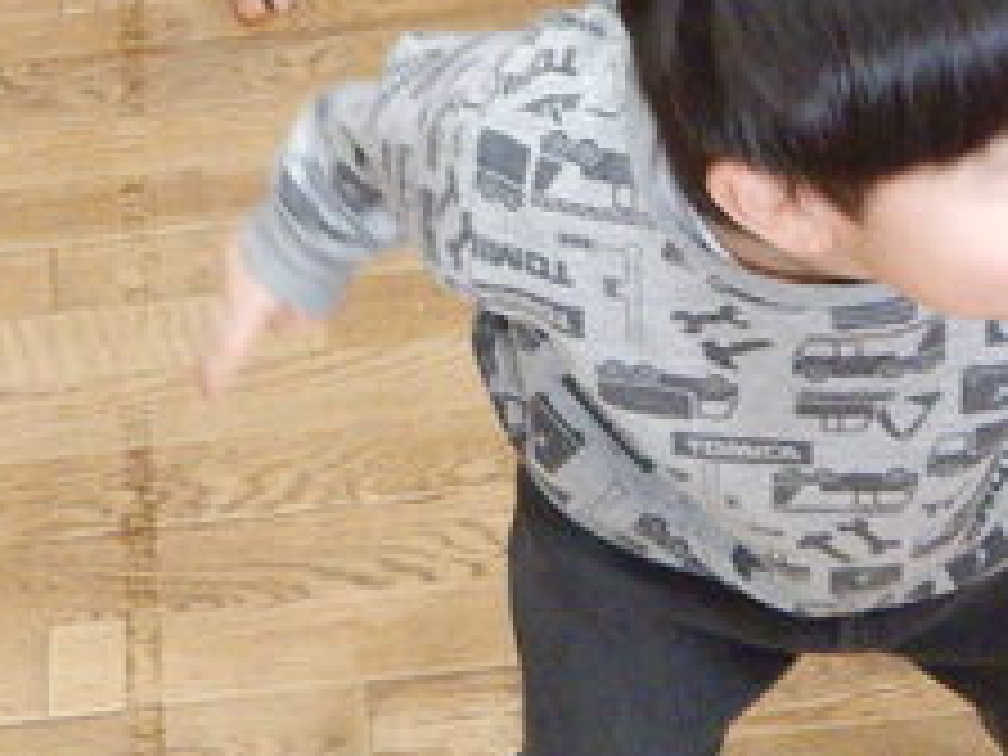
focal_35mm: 107
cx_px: 292
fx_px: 3116
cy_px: -441
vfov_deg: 13.0
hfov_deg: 18.3
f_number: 2.8
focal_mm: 4.3
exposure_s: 1/25
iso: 200
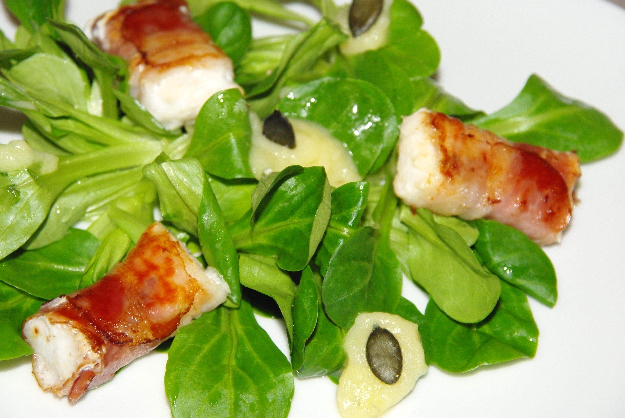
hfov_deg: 14.1
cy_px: 205
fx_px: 2520
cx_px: 305
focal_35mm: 145
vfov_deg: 9.5
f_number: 8
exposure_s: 1/125
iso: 1600
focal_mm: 93
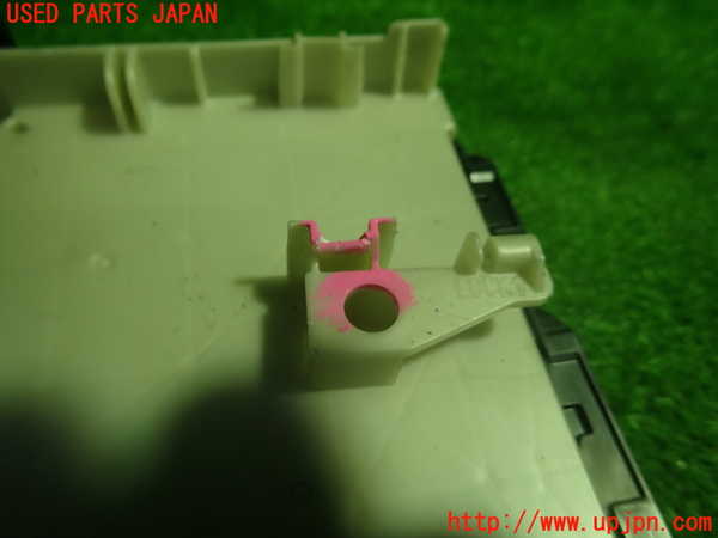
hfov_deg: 69.4
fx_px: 519
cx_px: 359
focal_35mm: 25
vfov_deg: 54.9
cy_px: 269
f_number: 2
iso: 160
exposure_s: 1/60
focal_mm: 4.5
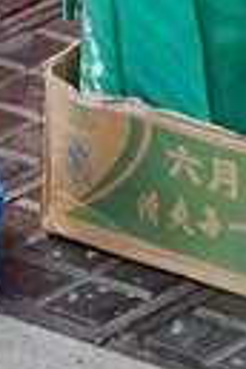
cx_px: 16
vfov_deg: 4.8
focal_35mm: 420
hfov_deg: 3.3
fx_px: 4305
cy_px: -518
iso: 125
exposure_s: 1/125
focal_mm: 19.98
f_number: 8
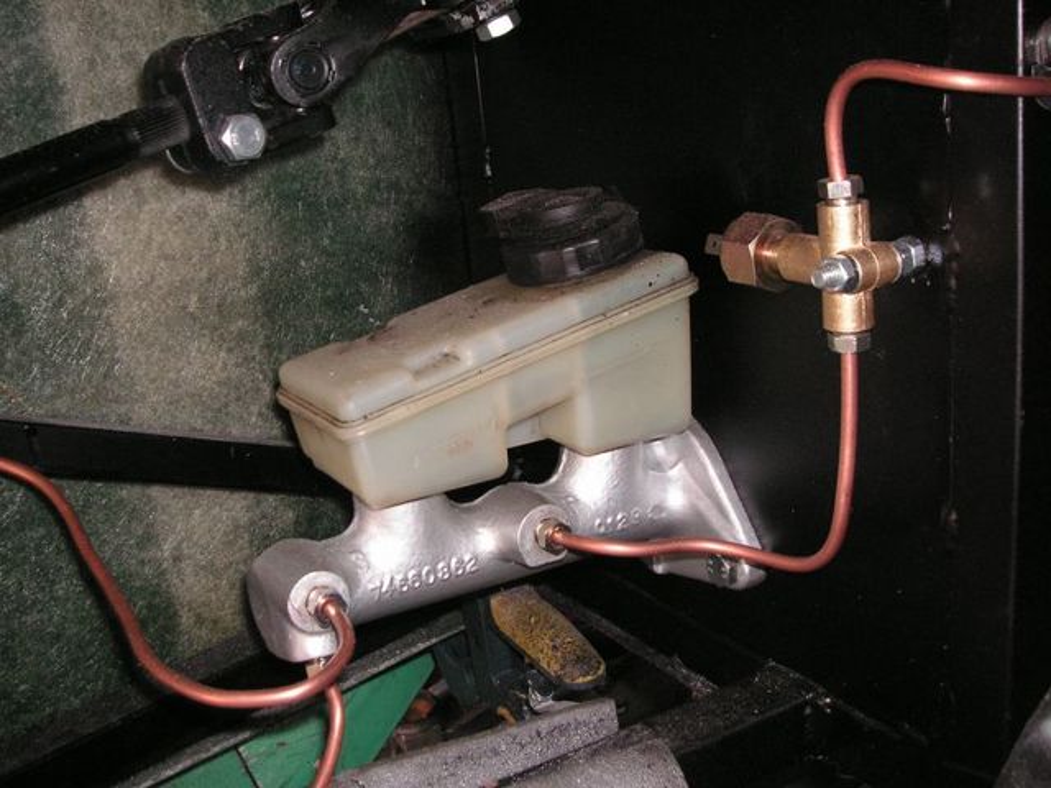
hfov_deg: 49.0
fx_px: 1154
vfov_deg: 37.7
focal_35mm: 38
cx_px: 526
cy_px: 394
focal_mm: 6.3
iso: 160
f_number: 3.3
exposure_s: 1/45
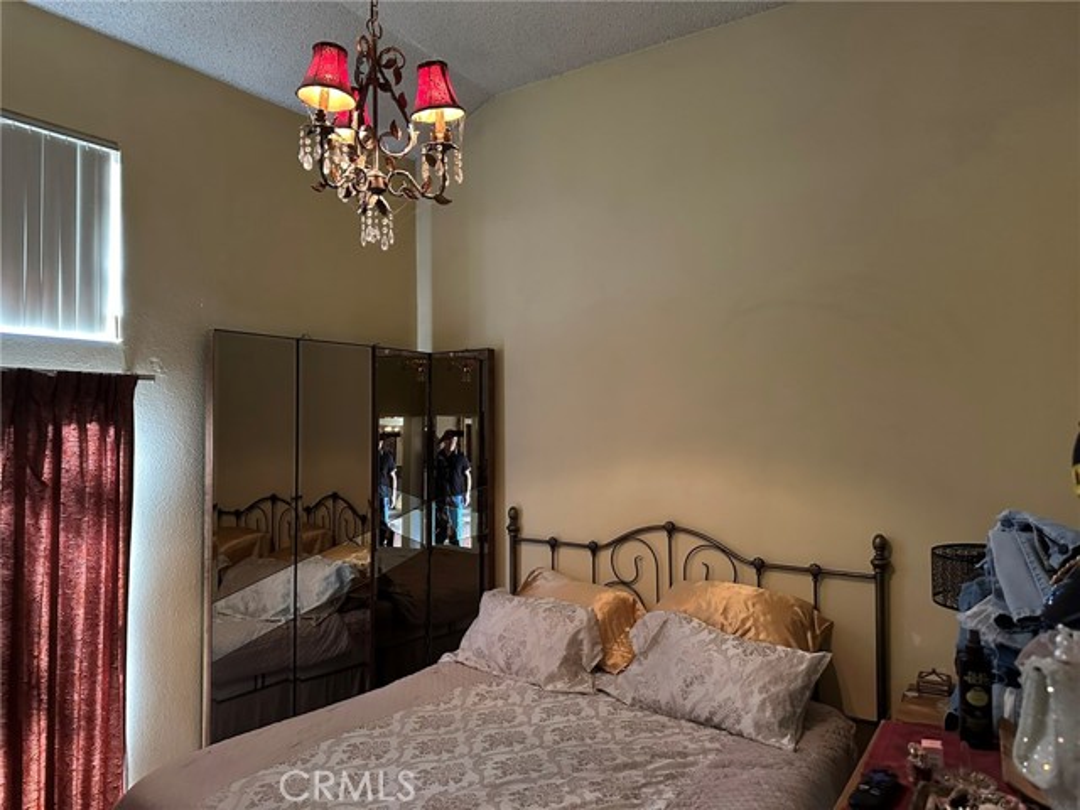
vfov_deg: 56.8
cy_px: 405
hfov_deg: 71.6
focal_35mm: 24
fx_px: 749
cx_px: 540
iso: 800
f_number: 1.78
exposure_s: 1/40
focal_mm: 6.86
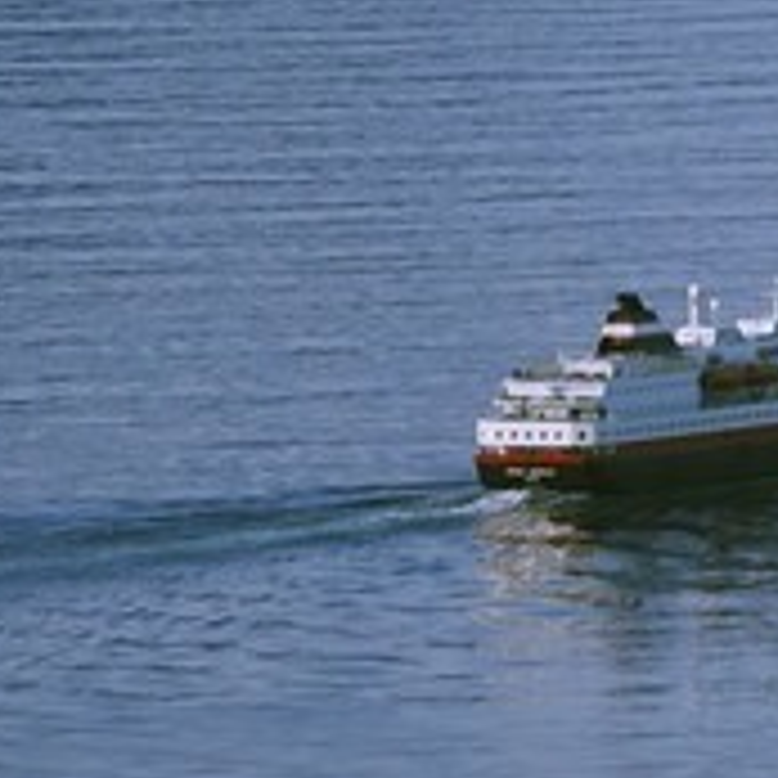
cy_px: -1223
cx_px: 2487
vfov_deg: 1.1
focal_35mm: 1652
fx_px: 42007
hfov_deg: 1.1
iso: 100
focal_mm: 140
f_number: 3.5
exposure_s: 1/1500
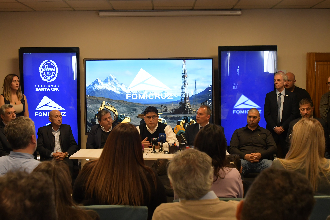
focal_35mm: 53
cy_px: 109
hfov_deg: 37.5
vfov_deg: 25.5
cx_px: 168
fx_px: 486
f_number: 5.6
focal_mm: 35
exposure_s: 1/160
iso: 3200
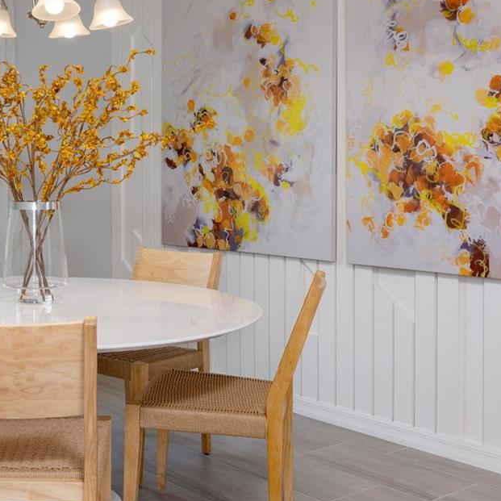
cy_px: 269
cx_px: 110
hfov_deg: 35.7
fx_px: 753
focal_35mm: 46
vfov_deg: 36.8
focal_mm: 21
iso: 50
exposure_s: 1/4
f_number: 14
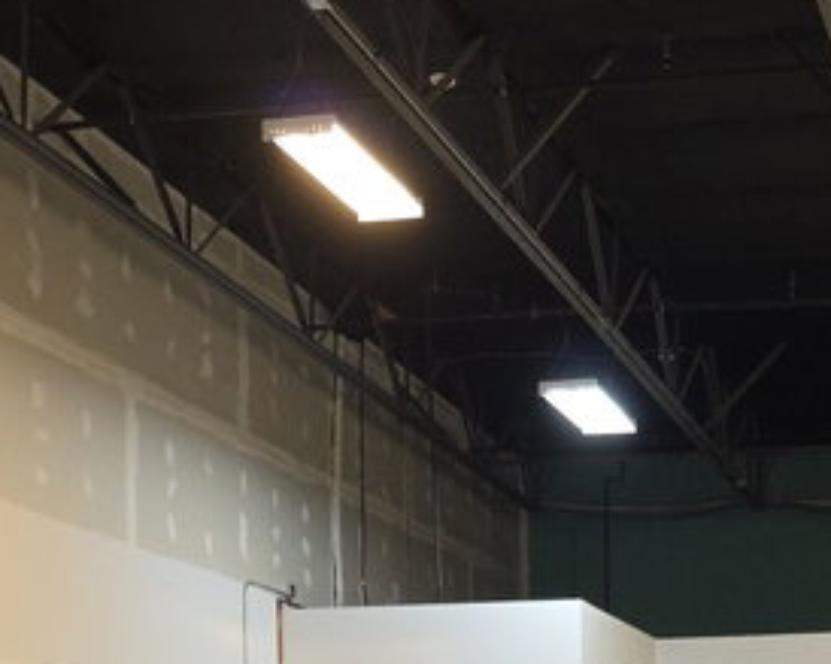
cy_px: 973
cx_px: 649
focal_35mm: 84
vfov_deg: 16.7
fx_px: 2065
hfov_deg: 22.5
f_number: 1.7
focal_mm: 6.3
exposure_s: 1/120
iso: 250
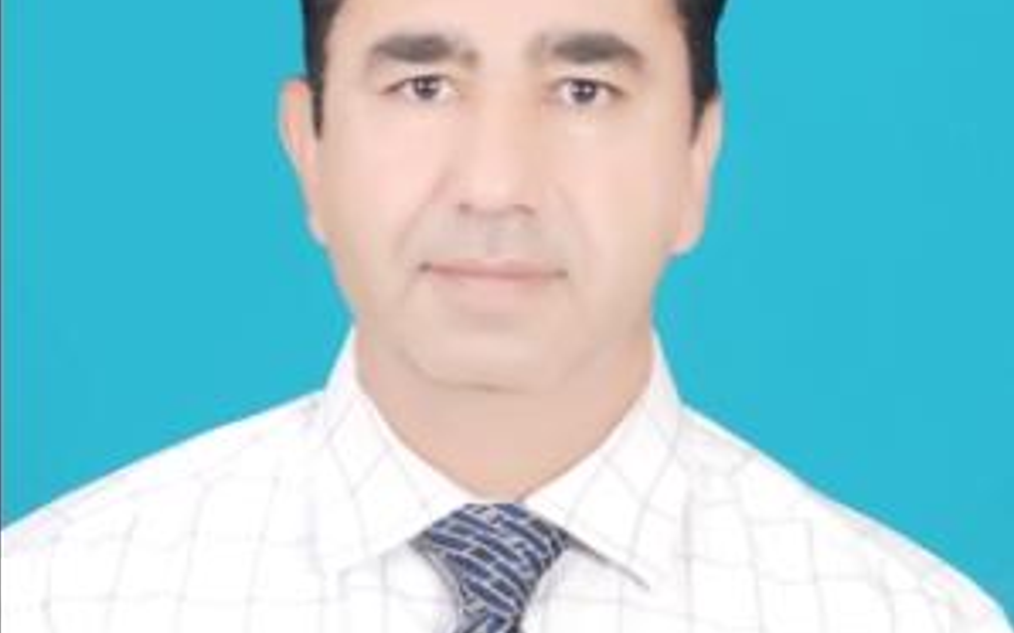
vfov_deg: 7.6
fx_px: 4773
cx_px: 507
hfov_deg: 12.1
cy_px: 340
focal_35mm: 173
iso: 250
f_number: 5.6
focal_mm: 75
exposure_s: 1/100
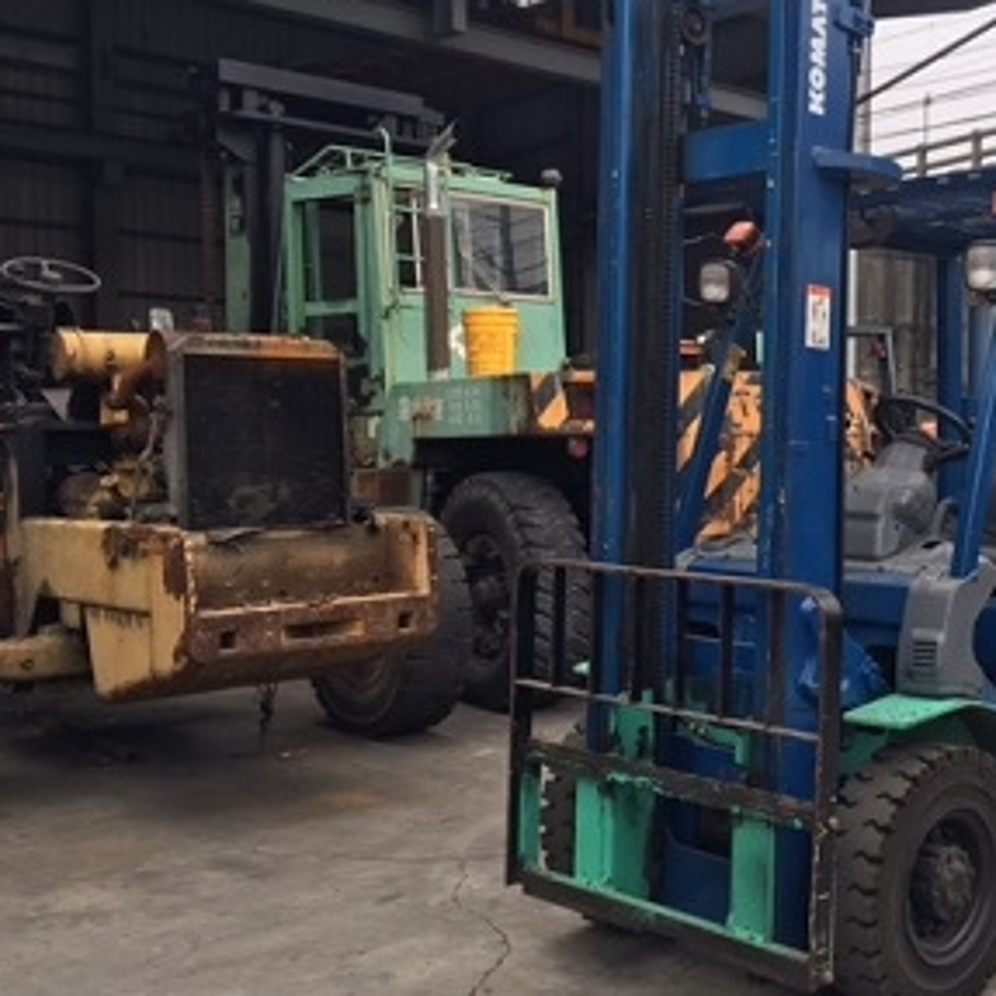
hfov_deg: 37.8
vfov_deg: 39.2
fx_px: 1400
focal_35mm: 43
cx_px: 788
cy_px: 519
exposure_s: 1/444
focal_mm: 4.15
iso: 25
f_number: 2.2
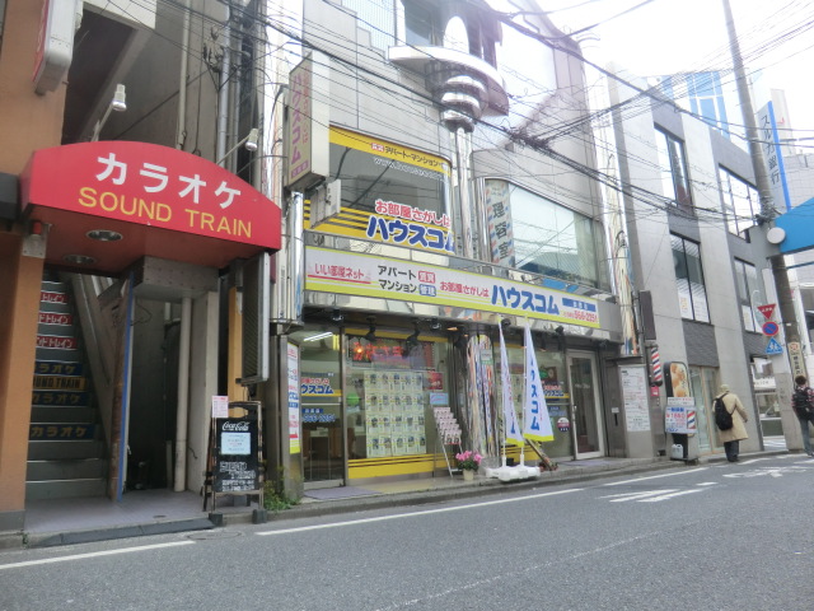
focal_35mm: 24
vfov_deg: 56.8
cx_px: 407
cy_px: 306
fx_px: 564
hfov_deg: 71.6
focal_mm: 4.3
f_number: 3.2
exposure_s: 1/200
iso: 80
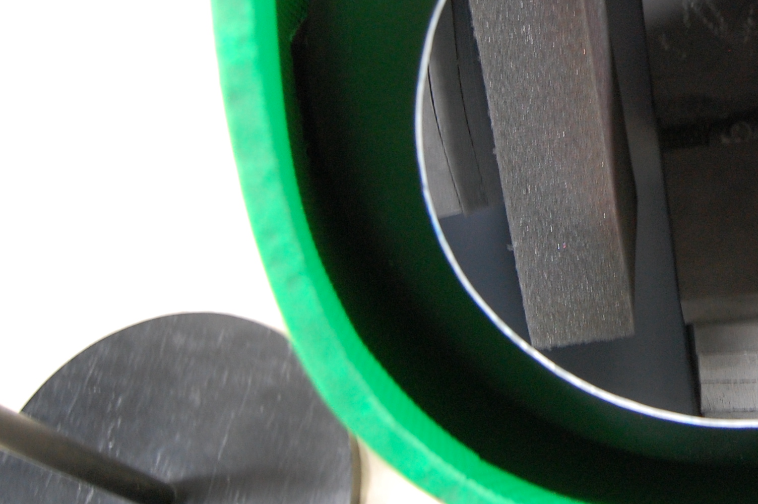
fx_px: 1136
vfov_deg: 24.3
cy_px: 55
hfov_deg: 34.5
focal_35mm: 54
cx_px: 706
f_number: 3.5
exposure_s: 1/15
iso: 800
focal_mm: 18
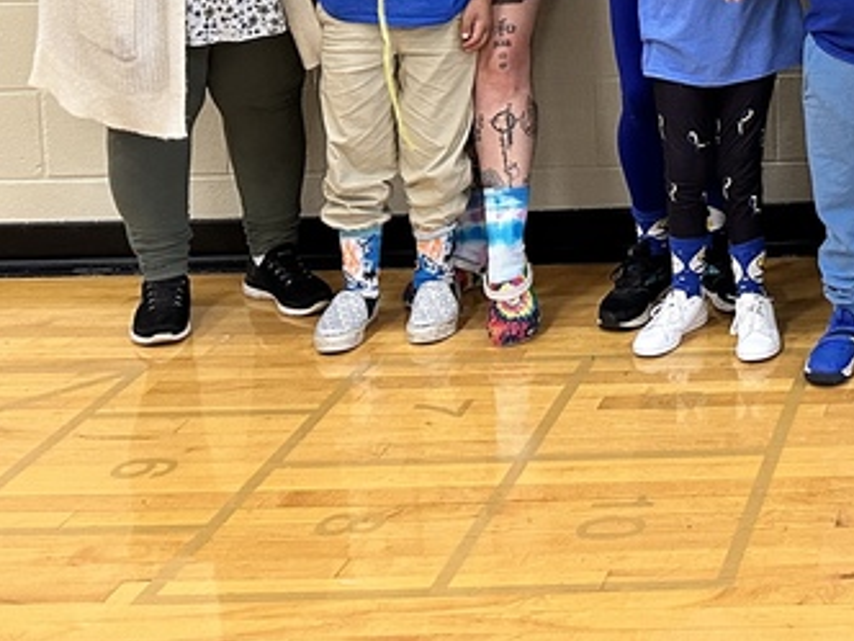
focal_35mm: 74
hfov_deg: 23.0
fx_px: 1826
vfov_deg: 18.4
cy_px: -214
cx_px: 1150
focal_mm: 6.86
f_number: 1.78
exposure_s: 1/60
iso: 250
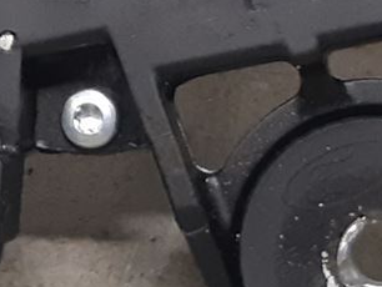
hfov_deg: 11.1
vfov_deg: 8.5
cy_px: -46
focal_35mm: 174
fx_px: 1922
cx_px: -71
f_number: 1.7
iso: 200
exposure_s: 1/50
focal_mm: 3.93
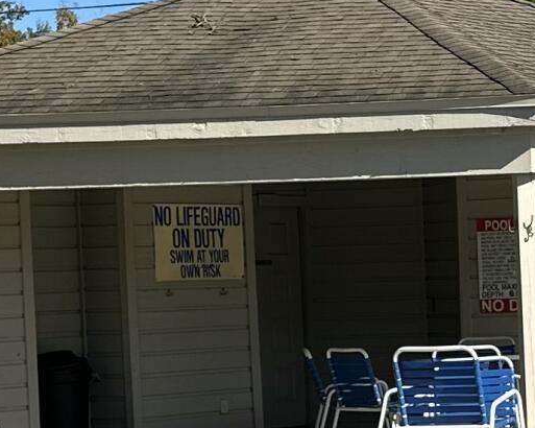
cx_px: 659
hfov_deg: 13.6
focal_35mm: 137
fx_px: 2168
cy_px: 366
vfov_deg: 11.2
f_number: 1.78
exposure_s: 1/5525
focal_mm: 6.86
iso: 80
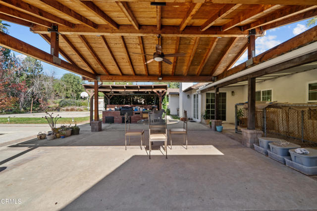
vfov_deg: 81.2
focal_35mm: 14
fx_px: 123
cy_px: 106
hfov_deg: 104.2
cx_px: 158
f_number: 9
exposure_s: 1/25
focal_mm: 14
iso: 100
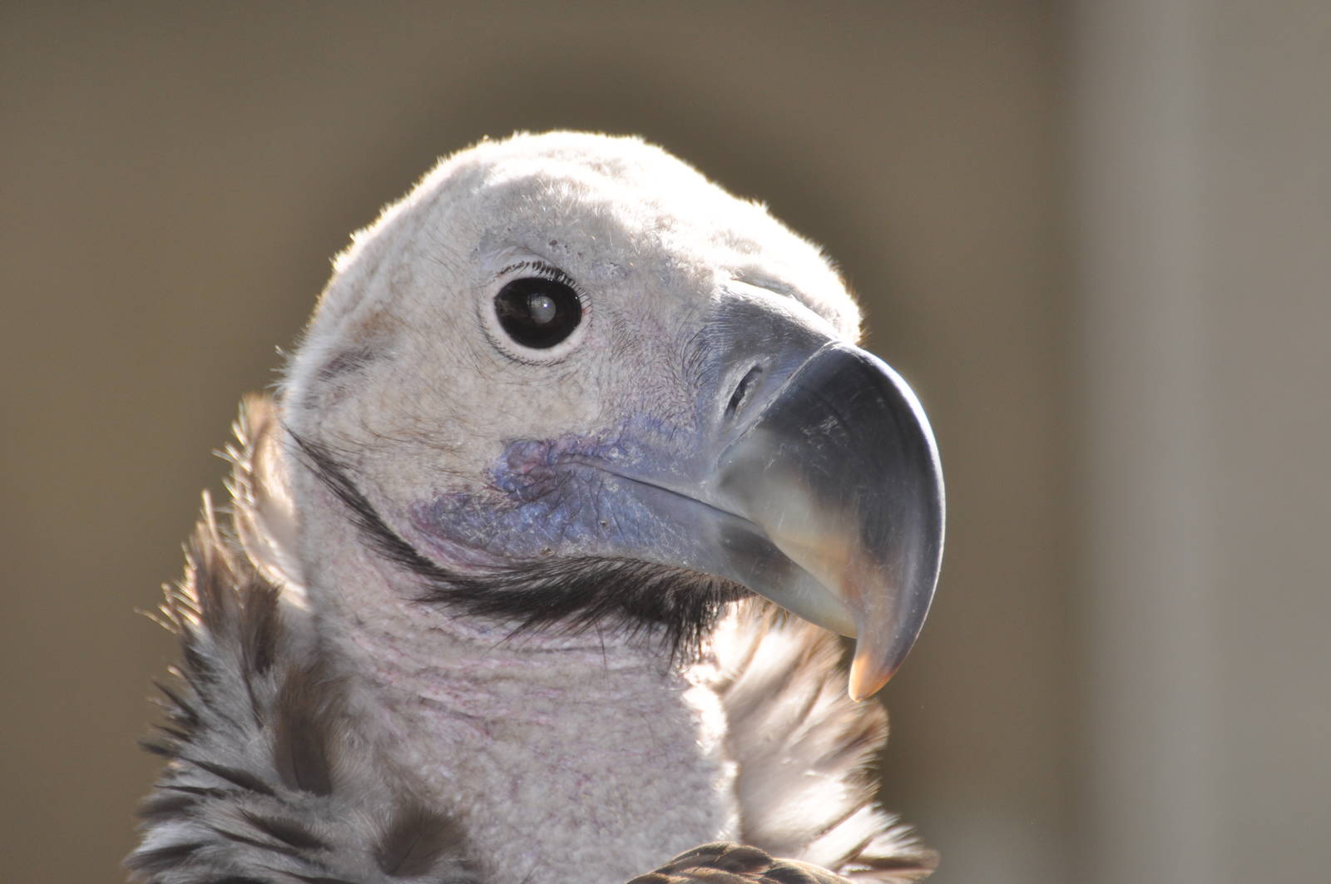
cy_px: 442
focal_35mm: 450
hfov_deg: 4.6
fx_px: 16619
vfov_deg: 3.0
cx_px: 666
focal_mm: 300
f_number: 5.6
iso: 320
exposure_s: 1/200
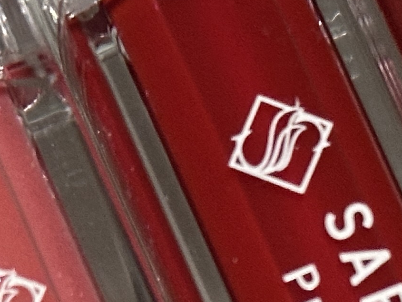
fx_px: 2660
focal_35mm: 229
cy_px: 409
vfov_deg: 6.4
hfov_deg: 8.6
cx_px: 287
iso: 500
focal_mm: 6.86
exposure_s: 1/40
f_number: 1.78
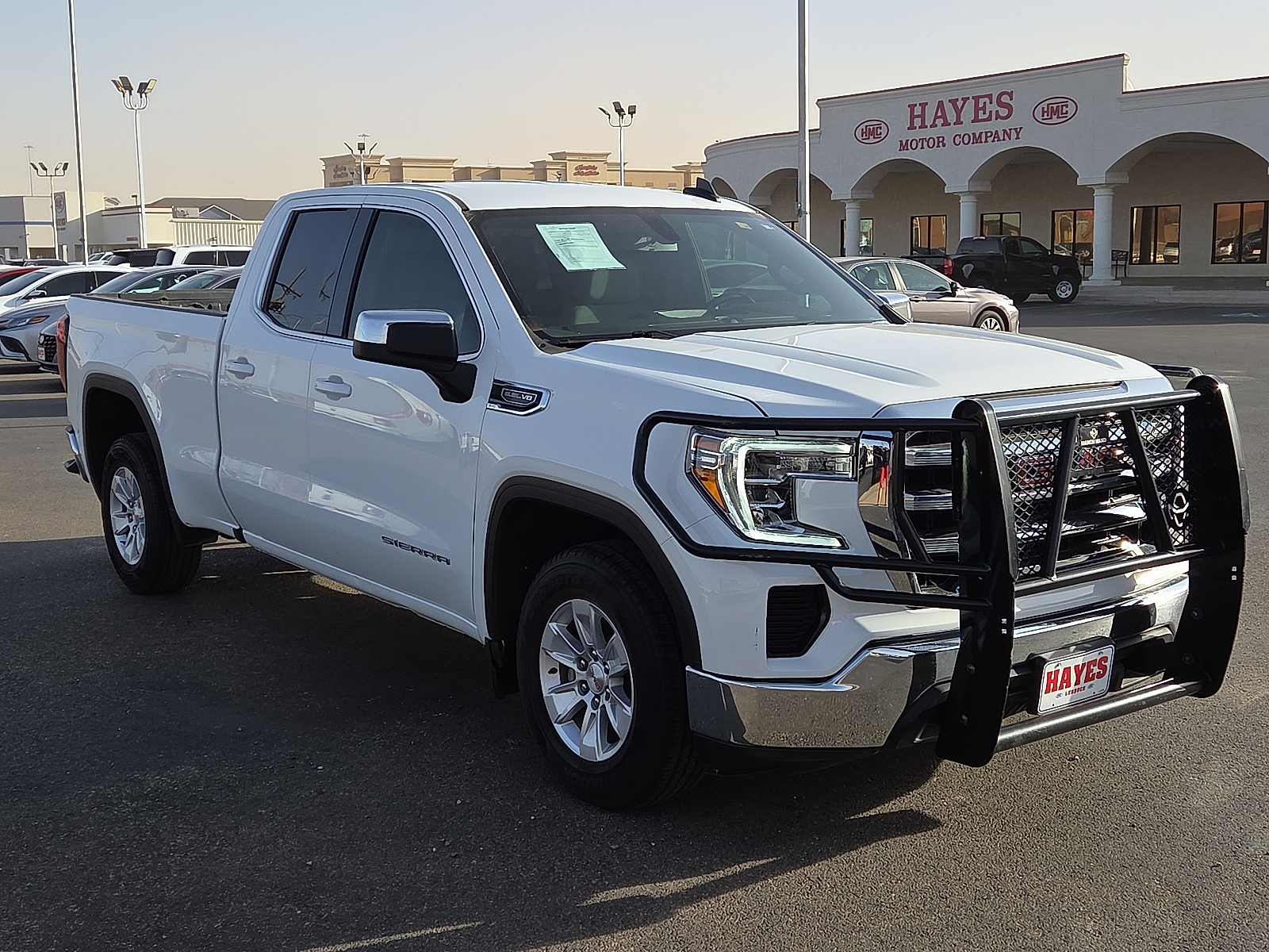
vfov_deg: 34.3
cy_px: 476
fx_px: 1540
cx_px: 634
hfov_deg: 44.8
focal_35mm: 42
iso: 76
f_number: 1.8
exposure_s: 1/3333
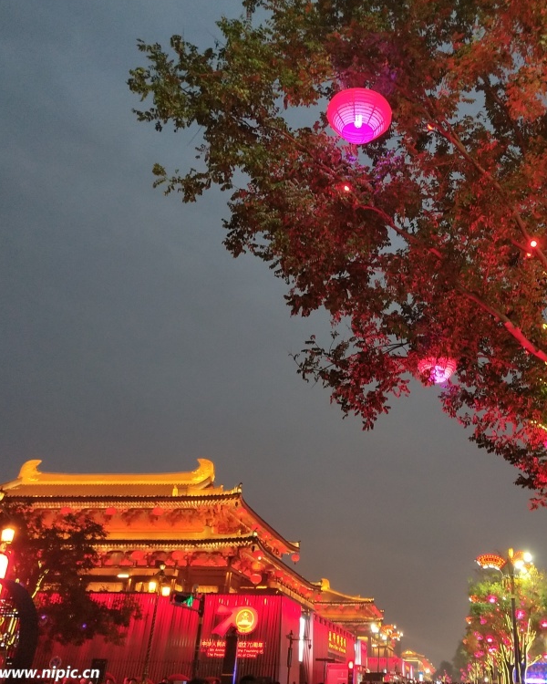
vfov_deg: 45.8
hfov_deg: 36.9
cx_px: 374
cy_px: 338
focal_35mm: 40
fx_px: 809
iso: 327
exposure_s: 1/33.3
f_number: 1.8
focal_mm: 3.95
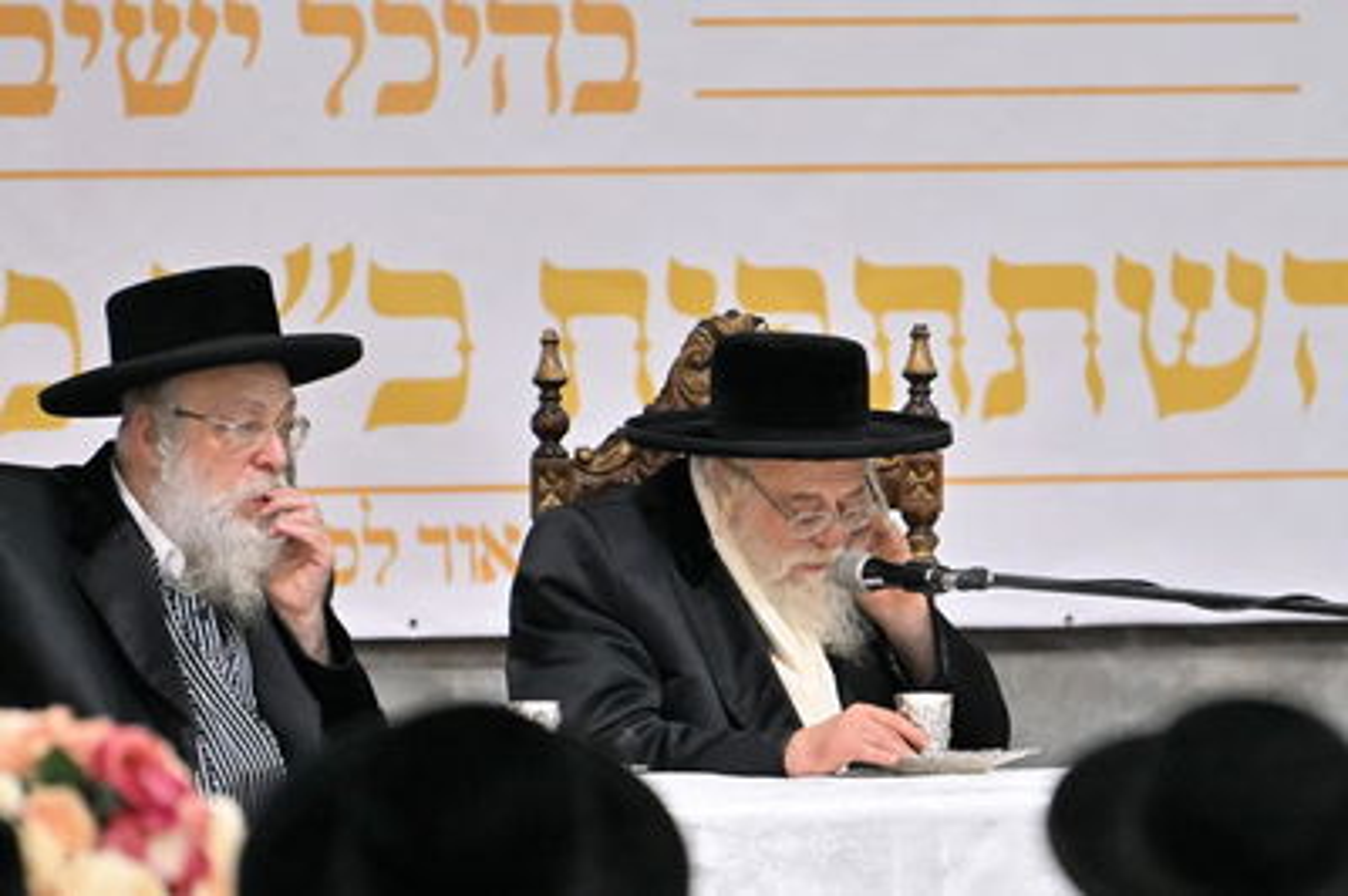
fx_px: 11224
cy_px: 448
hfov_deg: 6.9
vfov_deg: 4.6
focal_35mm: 300
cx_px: 674
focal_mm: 200
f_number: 2.8
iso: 320
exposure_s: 1/320
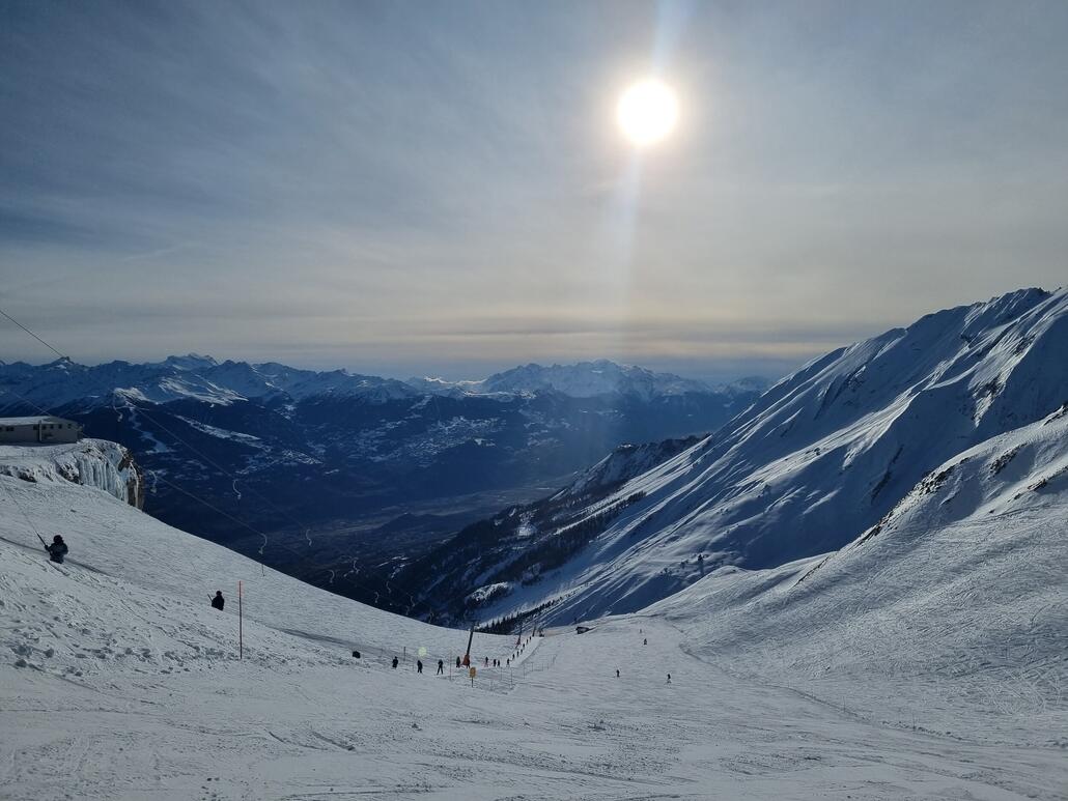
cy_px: 400
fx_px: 802
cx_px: 534
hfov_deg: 67.3
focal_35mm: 26
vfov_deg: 53.1
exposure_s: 1/17216
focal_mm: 5.4
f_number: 1.8
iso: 50
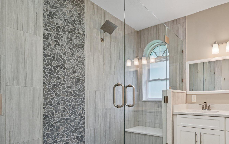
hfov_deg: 75.3
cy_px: 99
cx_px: 165
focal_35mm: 22
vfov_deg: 53.7
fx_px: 137
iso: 800
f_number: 8
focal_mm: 14
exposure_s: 1/30
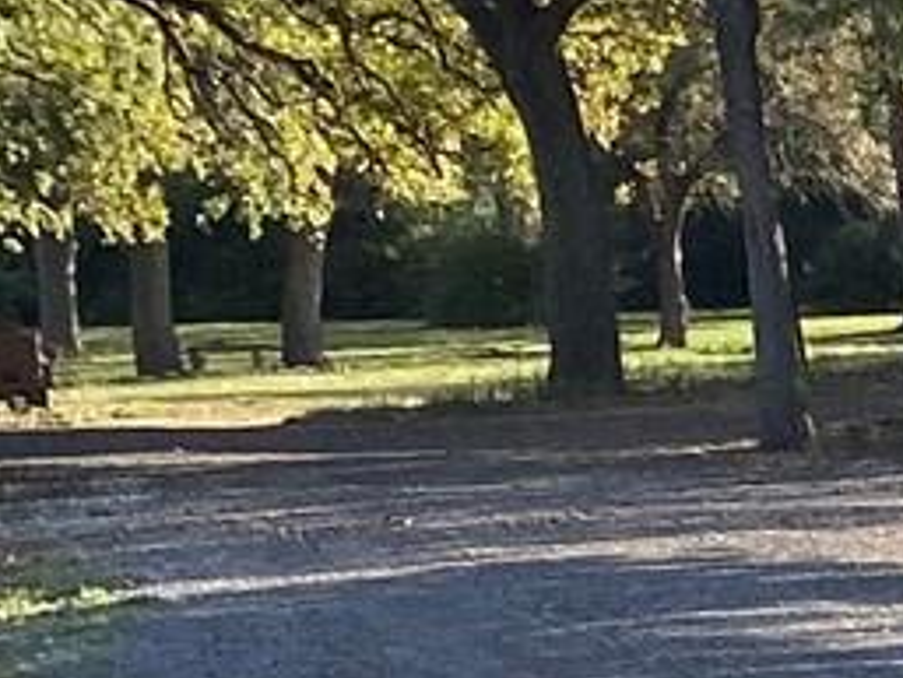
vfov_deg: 7.0
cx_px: 2583
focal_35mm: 207
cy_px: 1138
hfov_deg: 8.3
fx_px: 5402
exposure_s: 1/788
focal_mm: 4.25
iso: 32
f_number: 1.8
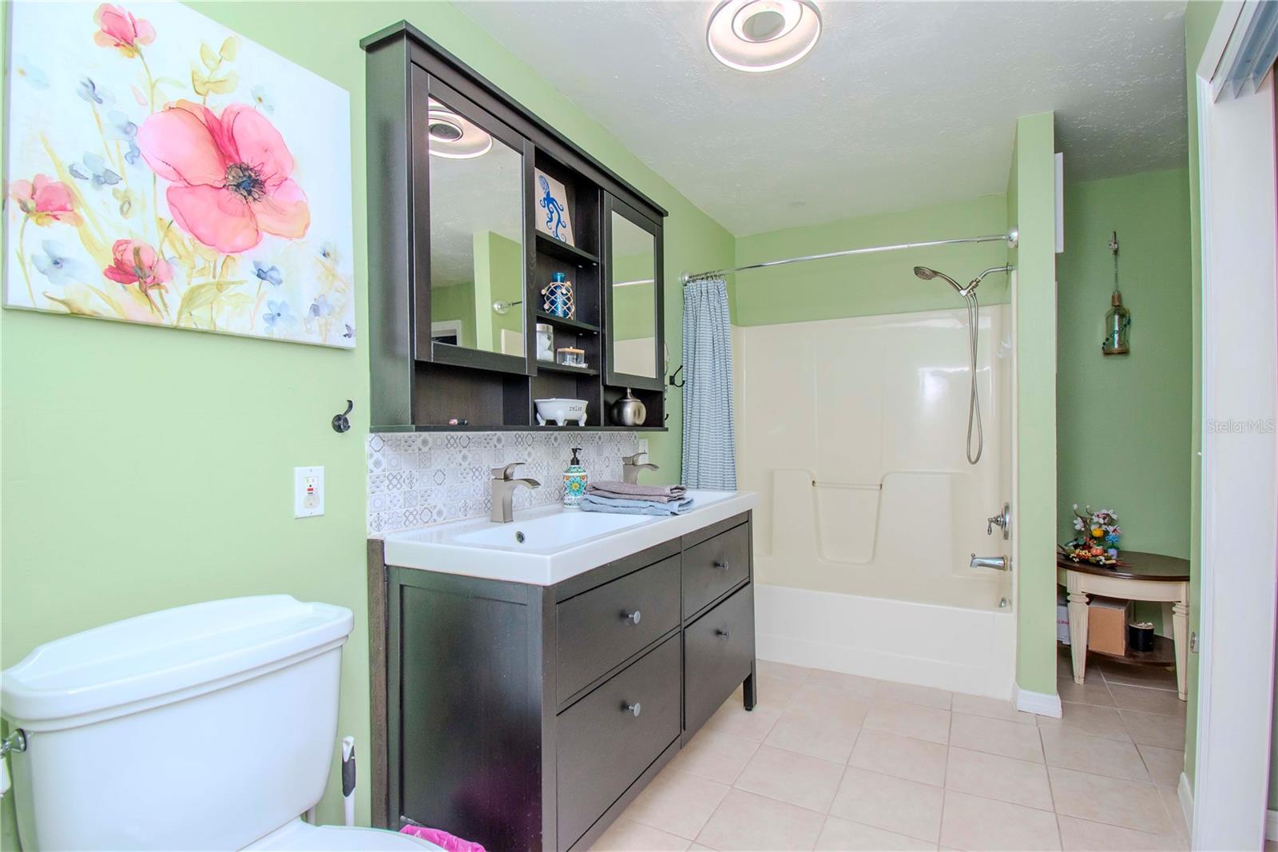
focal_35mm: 16
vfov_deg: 72.0
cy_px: 426
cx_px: 639
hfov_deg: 95.0
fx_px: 586
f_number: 8
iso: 500
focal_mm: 11
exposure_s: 1/160
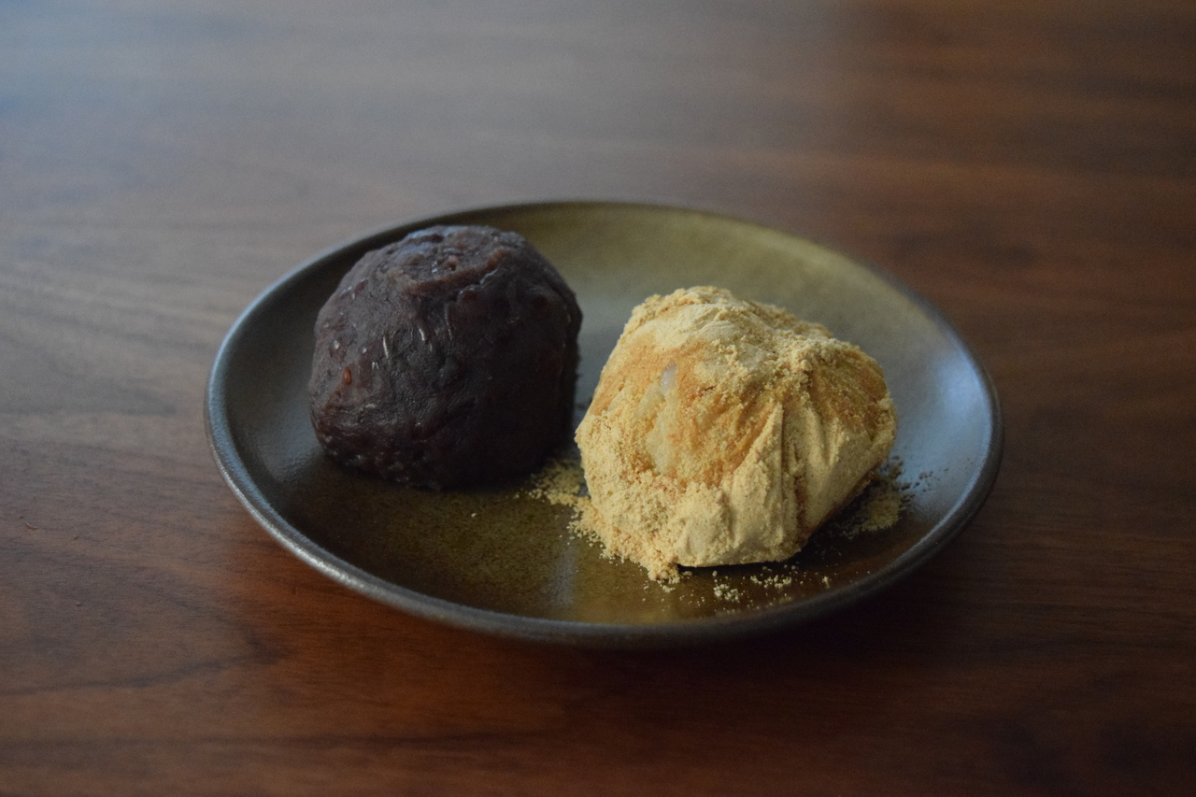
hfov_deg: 46.4
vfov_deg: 31.9
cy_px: 398
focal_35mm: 42
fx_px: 1395
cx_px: 598
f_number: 4.2
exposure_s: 1/60
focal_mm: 28
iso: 6400
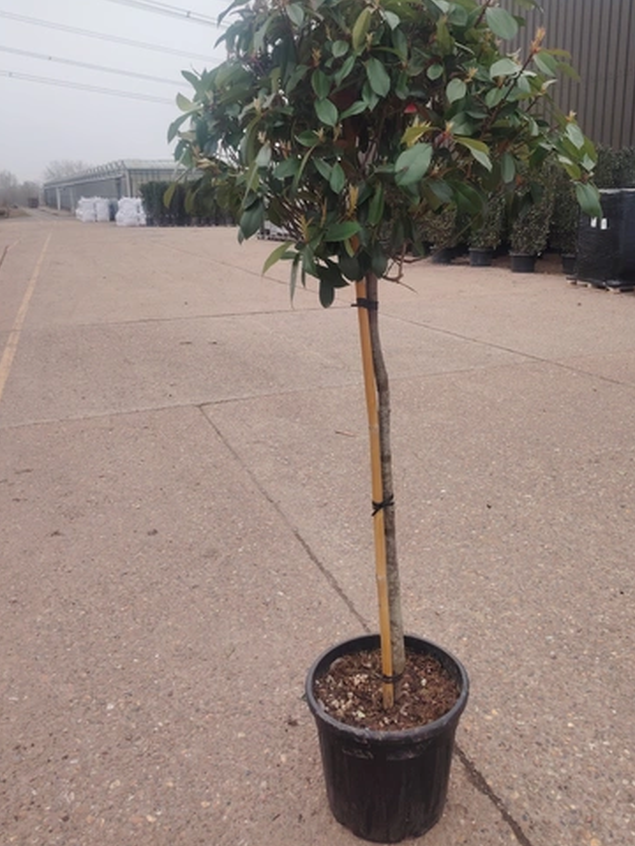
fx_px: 734
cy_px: 365
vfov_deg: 59.7
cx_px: 360
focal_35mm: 30
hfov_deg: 46.7
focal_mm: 5.25
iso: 106
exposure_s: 1/100
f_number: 1.75
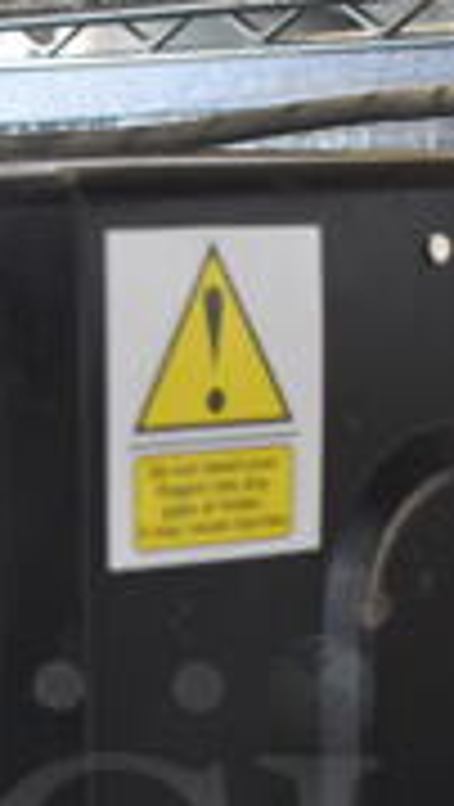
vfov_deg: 14.5
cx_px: 58
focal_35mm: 145
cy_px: 869
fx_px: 3091
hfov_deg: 8.4
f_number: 4
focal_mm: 27
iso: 3600
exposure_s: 1/125
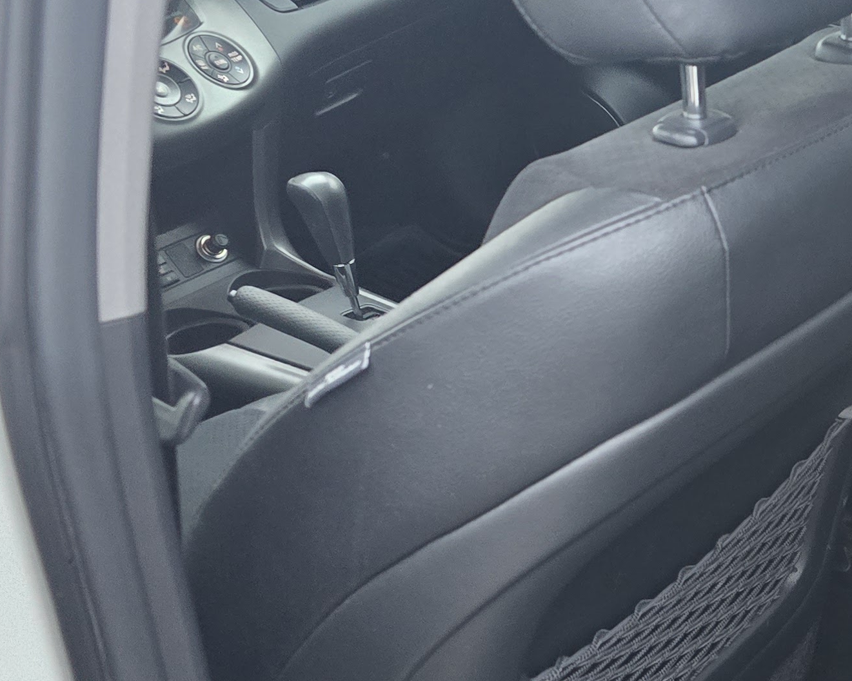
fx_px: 1714
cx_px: 1116
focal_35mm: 68
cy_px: 426
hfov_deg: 24.3
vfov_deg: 22.4
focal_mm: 6.3
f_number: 1.7
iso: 800
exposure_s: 1/100
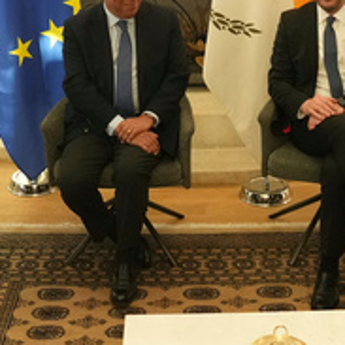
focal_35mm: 76
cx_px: 253
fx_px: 857
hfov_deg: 22.6
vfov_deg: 22.7
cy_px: 129
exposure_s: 1/125
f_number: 2.8
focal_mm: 16
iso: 3200
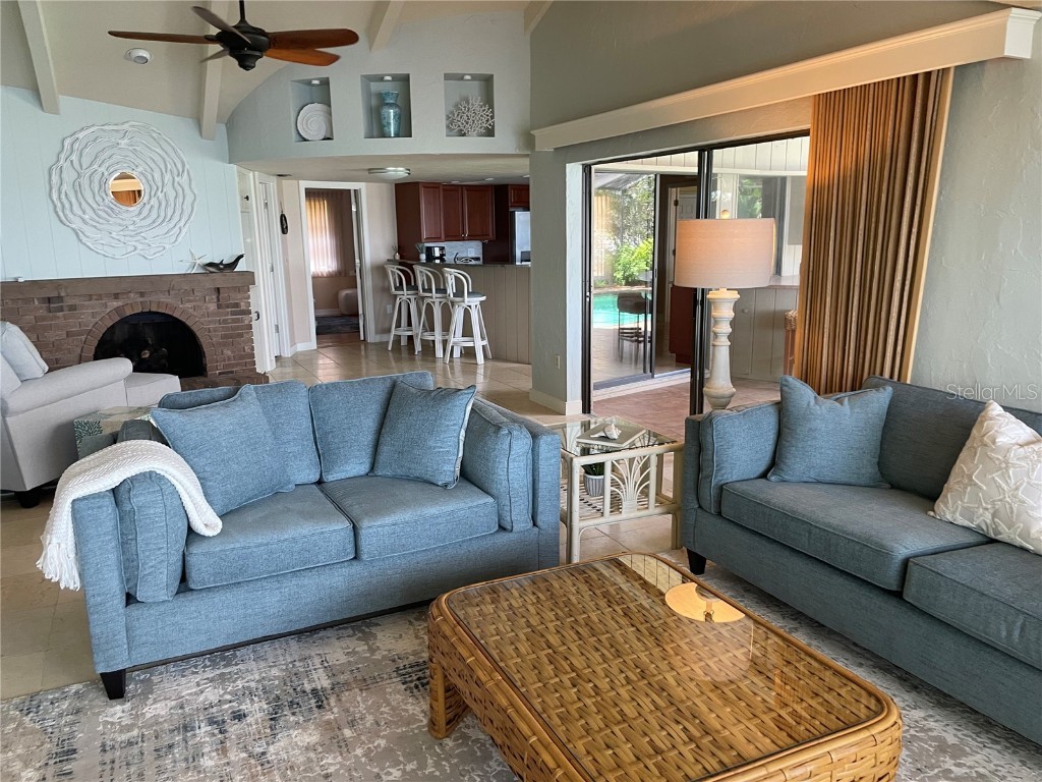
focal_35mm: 26
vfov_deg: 53.1
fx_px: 783
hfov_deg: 67.3
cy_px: 391
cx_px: 521
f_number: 1.6
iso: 125
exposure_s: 1/60
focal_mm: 4.2
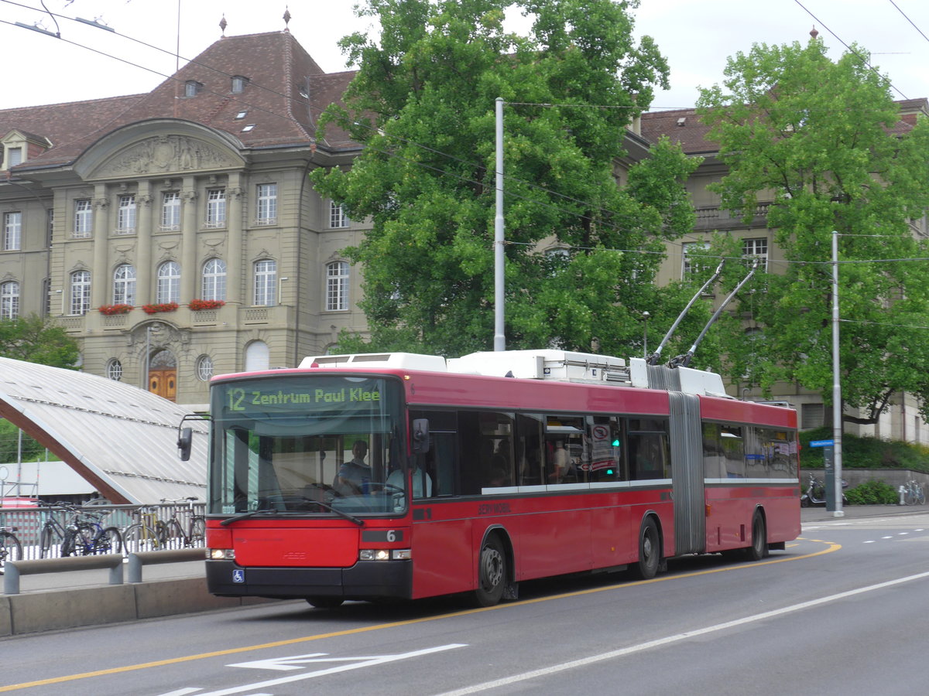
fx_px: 1986
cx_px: 464
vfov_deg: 19.9
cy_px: 348
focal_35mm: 74
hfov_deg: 26.3
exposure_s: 1/160
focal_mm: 15
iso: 160
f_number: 4.2
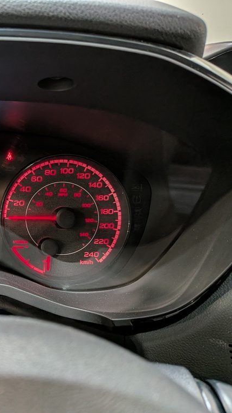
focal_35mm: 35
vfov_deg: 56.6
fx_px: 383
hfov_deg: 29.5
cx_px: -38
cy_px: 207
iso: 28
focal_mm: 4.53
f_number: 1.7
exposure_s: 1/42.5
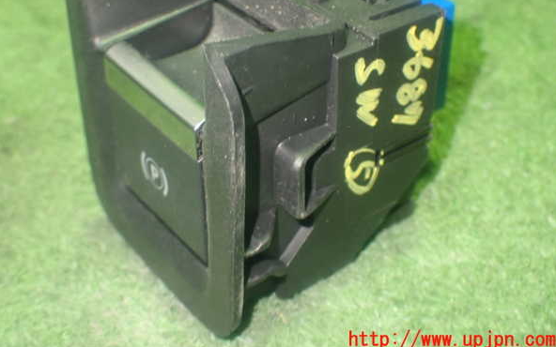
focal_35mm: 58
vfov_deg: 22.3
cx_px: 279
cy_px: 141
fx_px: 879
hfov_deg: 35.1
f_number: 3.3
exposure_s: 1/13
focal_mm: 9.65
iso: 800
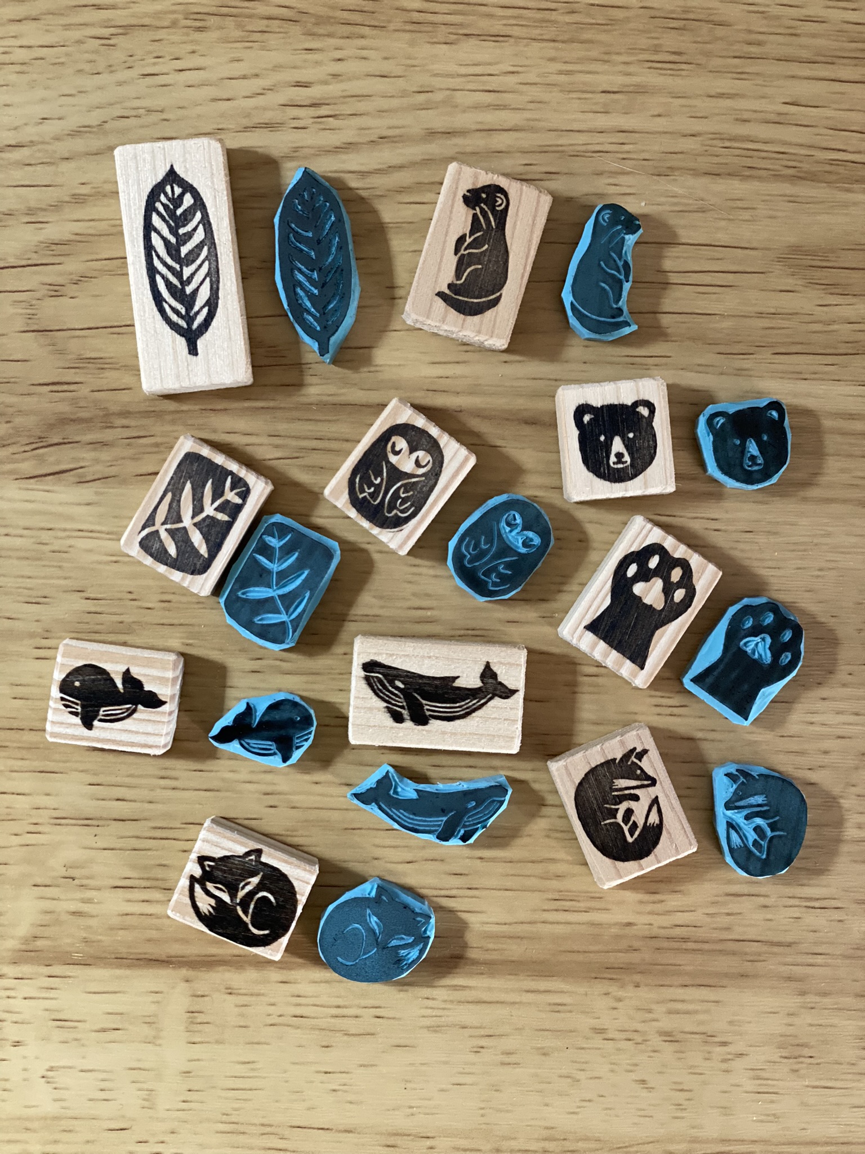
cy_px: 577
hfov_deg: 28.0
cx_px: 432
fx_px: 1733
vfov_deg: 36.8
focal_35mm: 52
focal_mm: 6
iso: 320
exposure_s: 1/40
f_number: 2
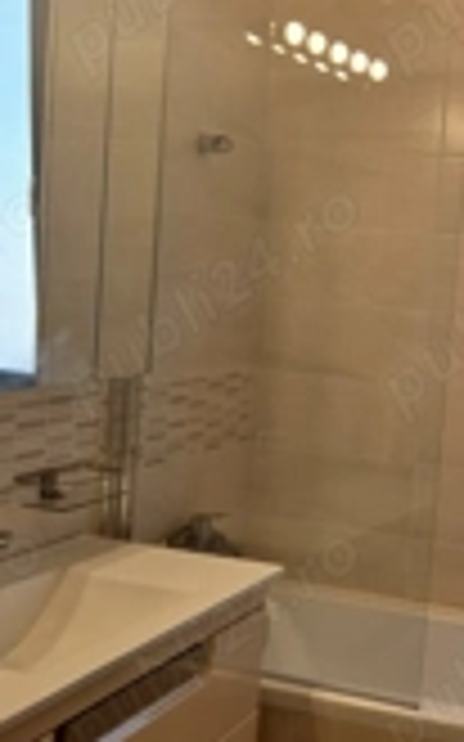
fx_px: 1195
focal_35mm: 59
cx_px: 369
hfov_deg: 21.7
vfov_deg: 34.6
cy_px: 373
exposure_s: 1/122
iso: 25
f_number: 1.8
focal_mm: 5.4
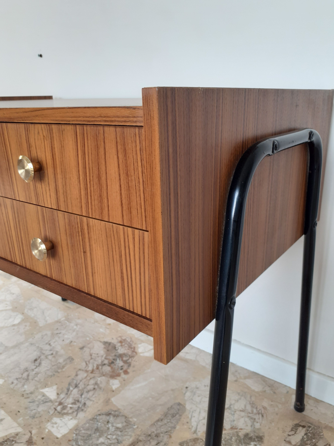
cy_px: 223
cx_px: 167
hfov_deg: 51.4
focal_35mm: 27
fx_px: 347
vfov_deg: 65.3
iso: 50
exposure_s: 1/50
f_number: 1.9
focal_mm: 3.6
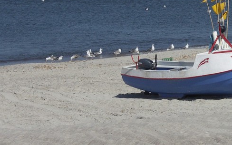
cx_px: 262
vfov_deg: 4.1
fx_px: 2011
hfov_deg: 6.6
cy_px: 25
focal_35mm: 318
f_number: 5.6
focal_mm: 31.6
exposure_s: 1/1000
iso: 100
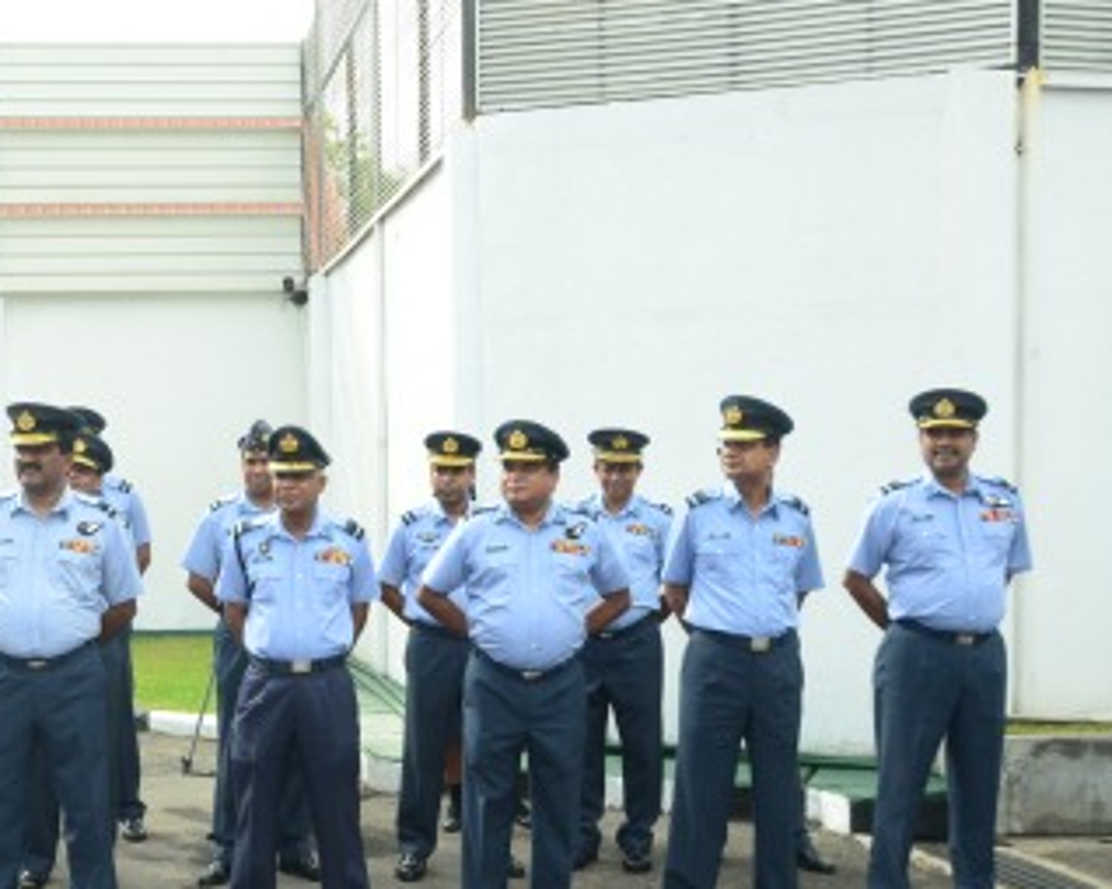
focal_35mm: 53
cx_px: 199
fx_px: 1743
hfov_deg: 34.2
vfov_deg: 28.6
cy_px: 499
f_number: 7.1
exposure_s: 1/200
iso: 250
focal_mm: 20
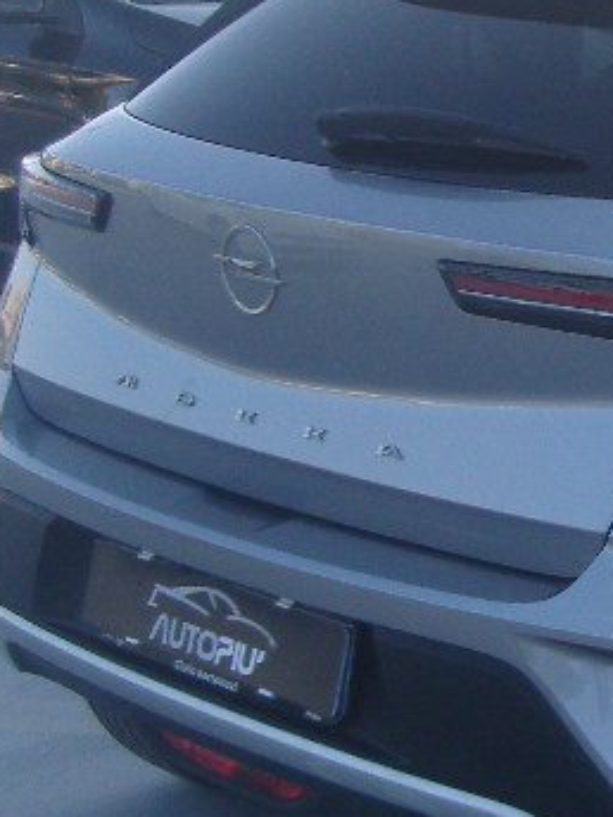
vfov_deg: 17.9
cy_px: 390
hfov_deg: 12.8
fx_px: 2597
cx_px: 896
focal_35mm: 110
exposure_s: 1/400
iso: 80
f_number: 2.8
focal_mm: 6.2
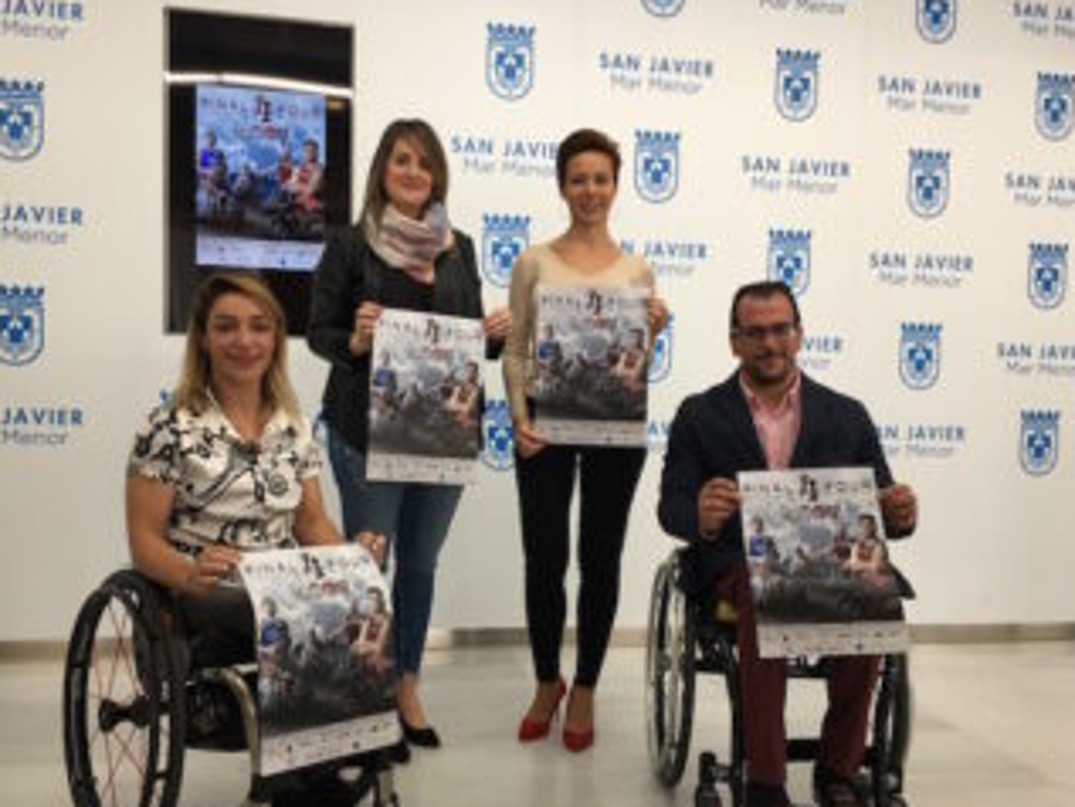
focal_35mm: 32
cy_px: 436
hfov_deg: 56.8
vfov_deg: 44.2
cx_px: 509
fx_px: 994
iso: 40
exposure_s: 1/100
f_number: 2.2
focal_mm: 4.15
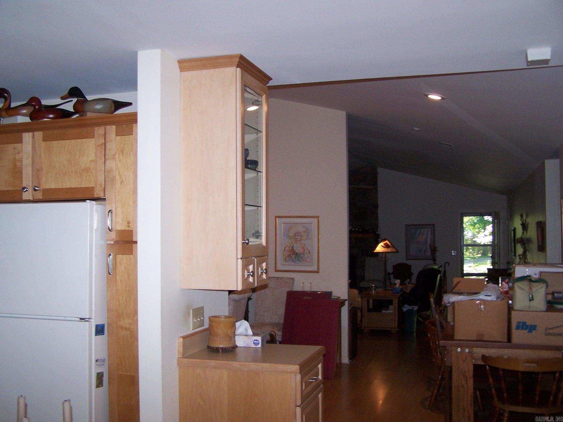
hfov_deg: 49.0
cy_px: 211
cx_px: 282
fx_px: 618
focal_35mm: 38
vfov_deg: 37.7
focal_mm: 6.3
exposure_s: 1/60
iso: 140
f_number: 2.8
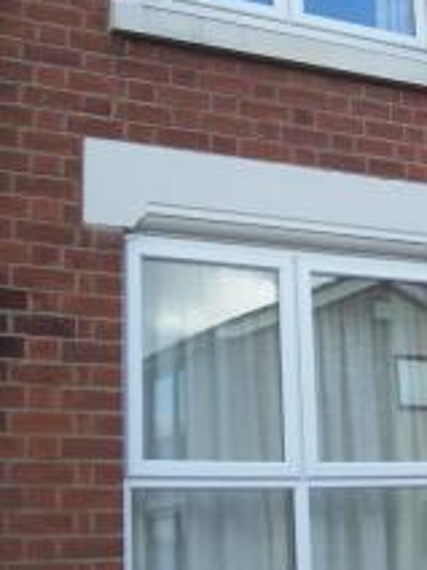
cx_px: 354
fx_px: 1151
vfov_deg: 27.7
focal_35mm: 70
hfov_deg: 20.7
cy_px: 227
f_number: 2.7
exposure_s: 1/250
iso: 80
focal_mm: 5.6
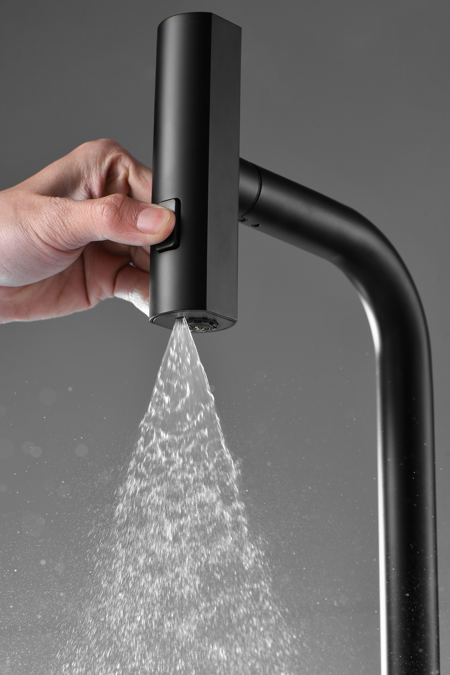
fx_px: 1969
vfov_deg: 19.5
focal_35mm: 105
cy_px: 338
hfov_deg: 13.0
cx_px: 225
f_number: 14
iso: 50
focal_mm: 105
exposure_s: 1/160
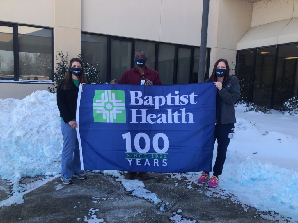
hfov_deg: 63.4
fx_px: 241
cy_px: 112
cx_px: 149
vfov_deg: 49.7
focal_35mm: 28
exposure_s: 1/401
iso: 20
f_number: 1.8
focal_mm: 3.99
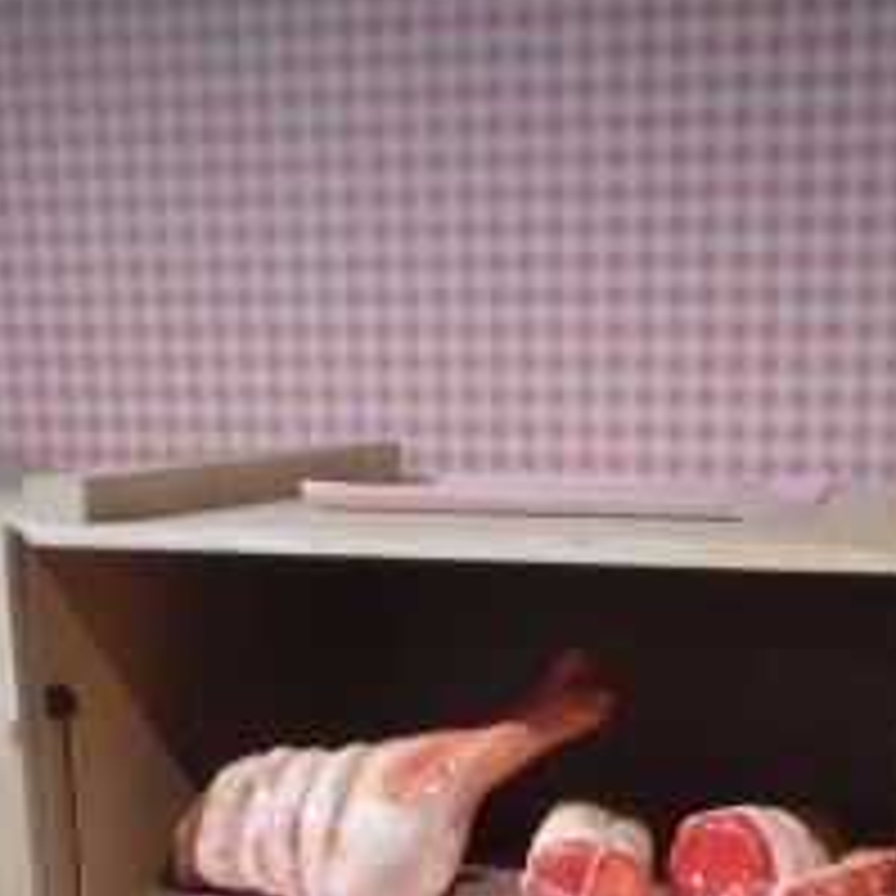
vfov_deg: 20.1
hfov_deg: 21.3
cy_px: 1063
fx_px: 2372
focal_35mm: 81
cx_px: 585
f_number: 3.5
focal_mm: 5.05
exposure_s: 1/50
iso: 400
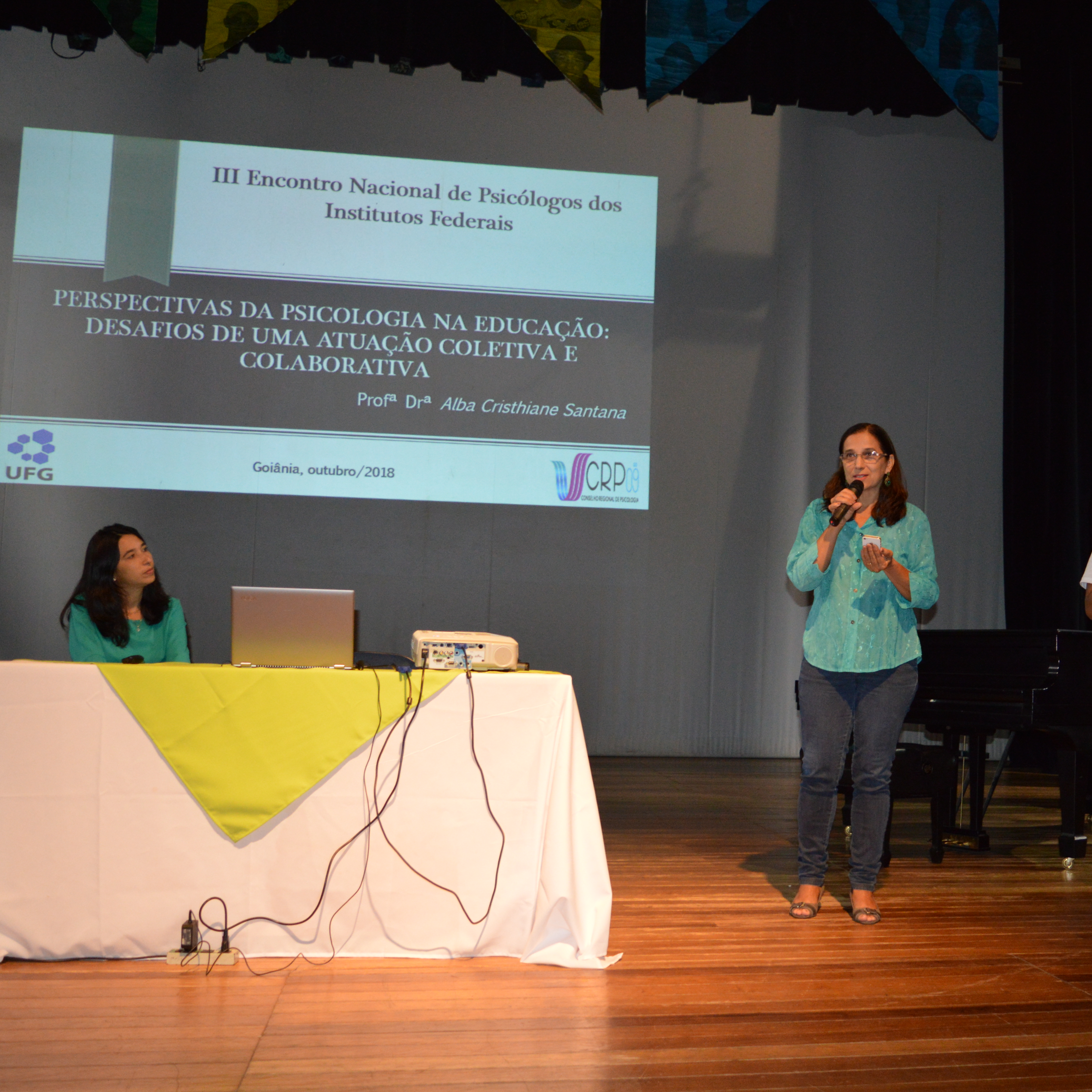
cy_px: 546
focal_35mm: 39
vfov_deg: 42.8
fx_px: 1392
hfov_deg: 42.3
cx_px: 716
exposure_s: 1/60
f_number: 3.8
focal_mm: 20
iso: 1100
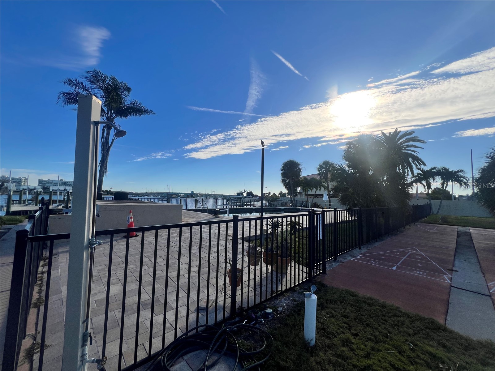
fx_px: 186
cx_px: 248
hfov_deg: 106.2
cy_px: 186
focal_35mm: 13
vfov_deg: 89.9
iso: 32
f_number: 1.8
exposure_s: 1/3040
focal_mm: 1.57
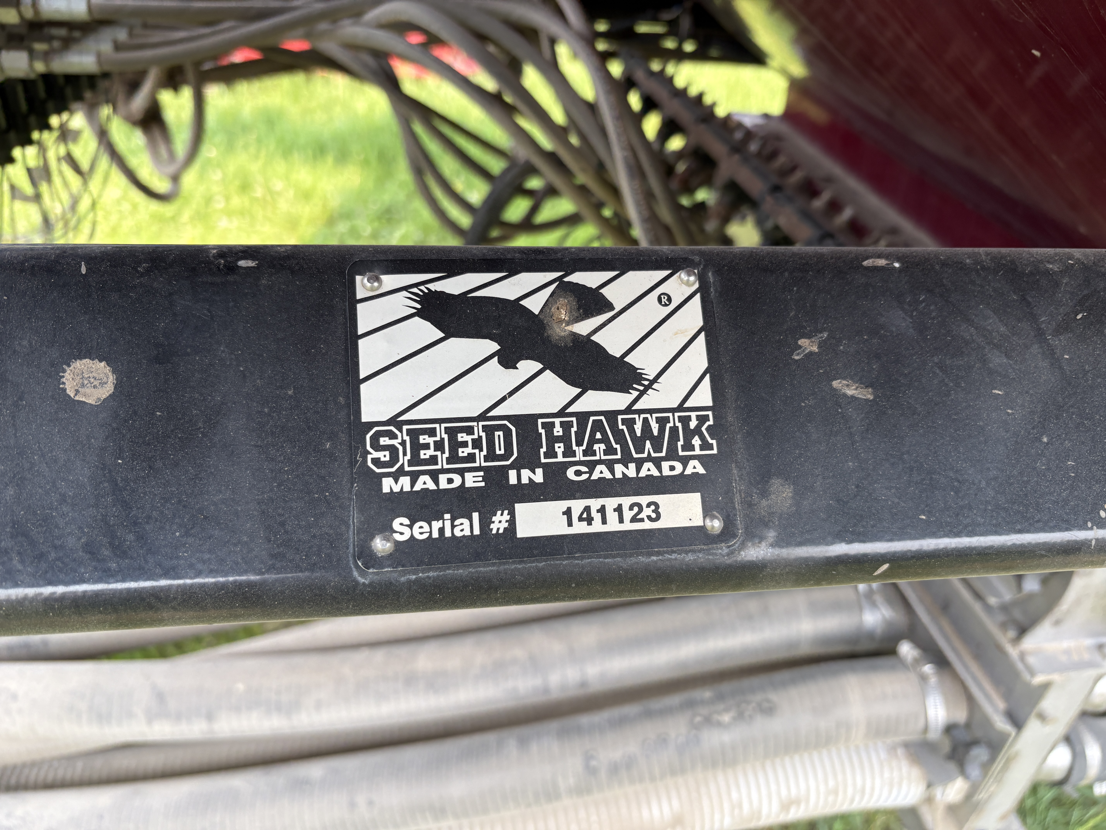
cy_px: 415
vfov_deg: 53.1
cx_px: 553
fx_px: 831
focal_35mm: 26
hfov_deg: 67.3
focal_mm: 5.96
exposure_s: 1/367
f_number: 1.6
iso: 50
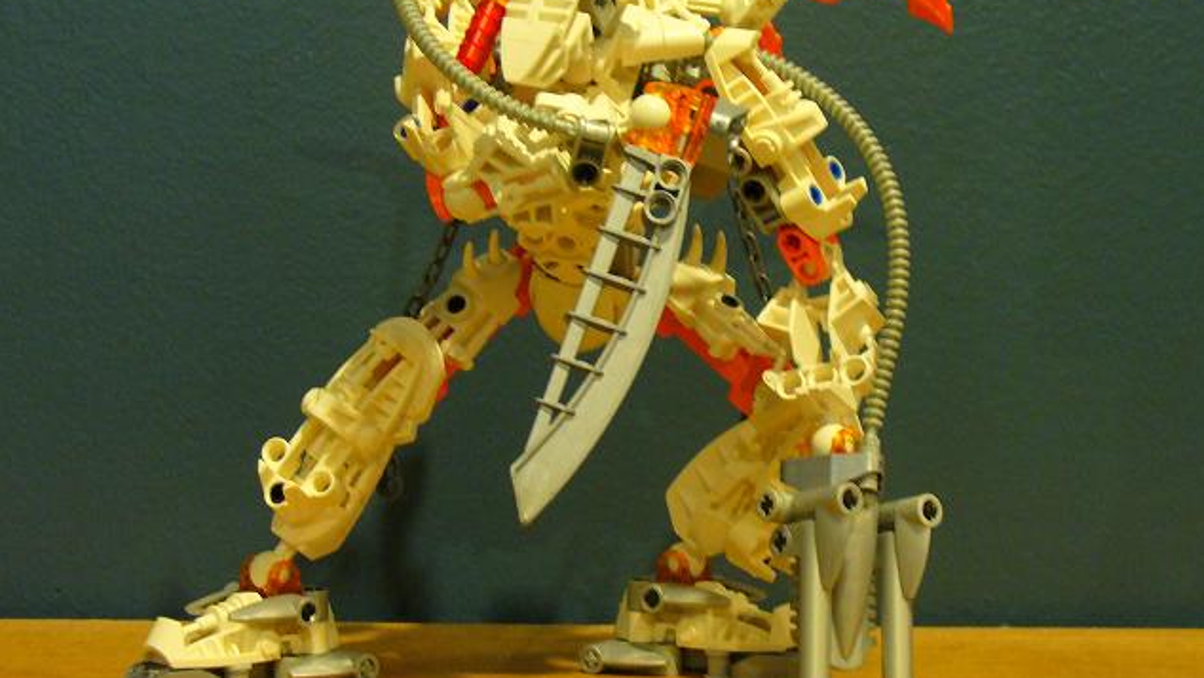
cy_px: 279
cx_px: 604
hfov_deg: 31.9
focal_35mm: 66
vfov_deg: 18.3
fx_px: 2108
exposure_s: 1/5
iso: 200
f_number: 3.1
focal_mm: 9.9
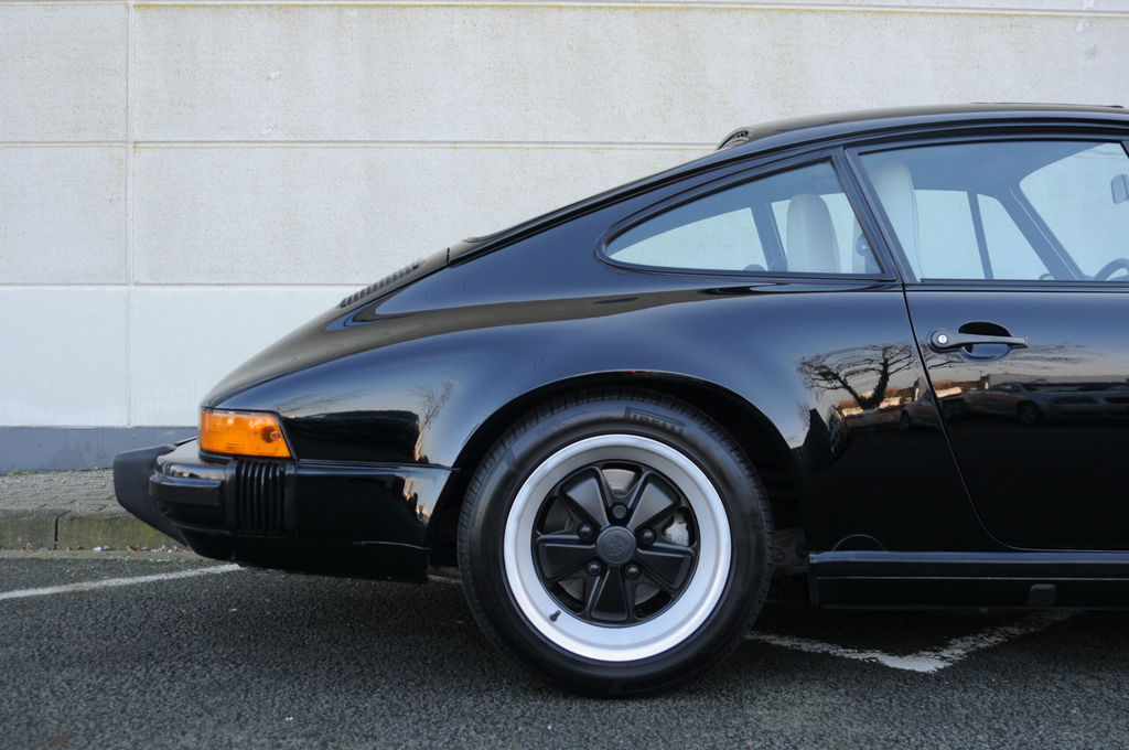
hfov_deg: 46.5
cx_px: 564
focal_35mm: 42
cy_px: 375
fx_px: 1315
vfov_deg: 31.8
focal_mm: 28
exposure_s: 1/100
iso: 200
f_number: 5
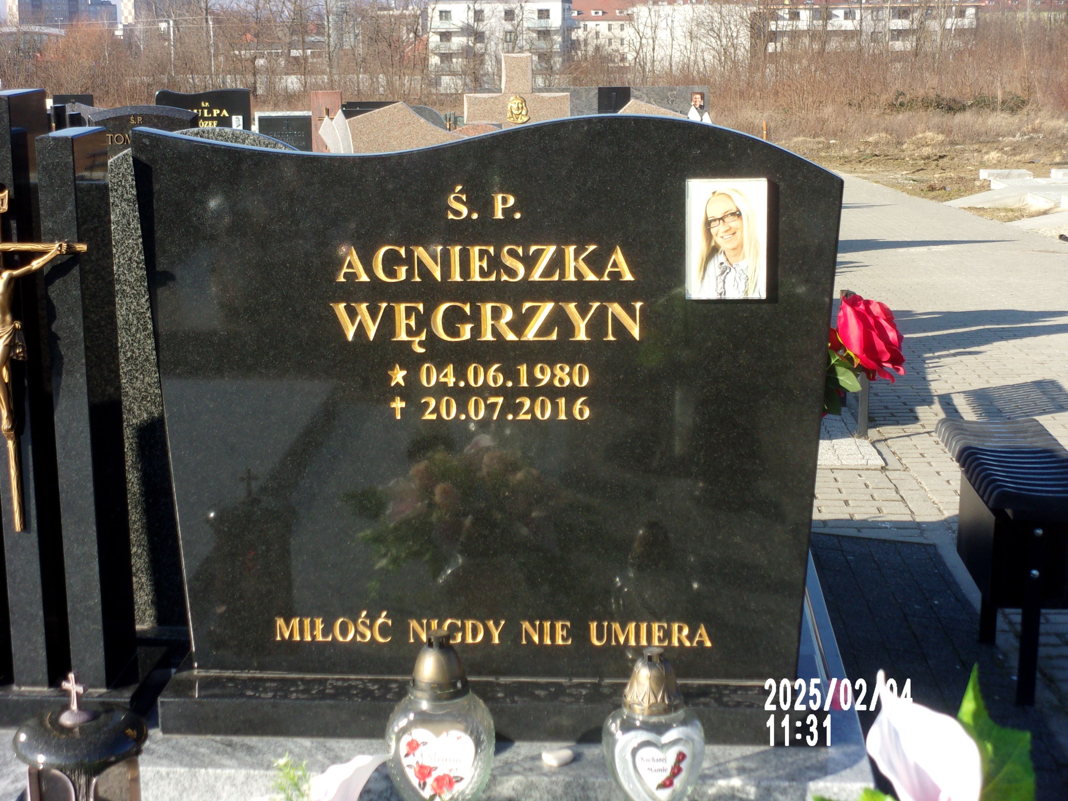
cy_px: 400
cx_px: 534
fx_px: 1975
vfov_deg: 22.9
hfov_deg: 30.3
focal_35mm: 64
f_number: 5.2
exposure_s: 1/240
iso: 80
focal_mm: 11.5
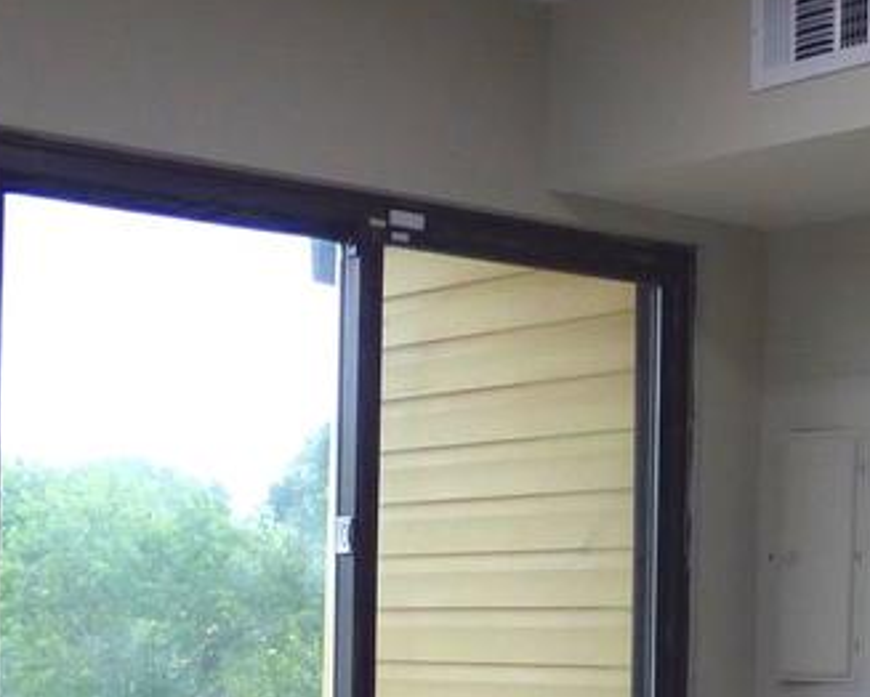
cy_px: 646
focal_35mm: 86
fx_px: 2216
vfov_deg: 17.6
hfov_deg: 22.1
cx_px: 599
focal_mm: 3.58
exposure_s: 1/60
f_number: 2.8
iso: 100
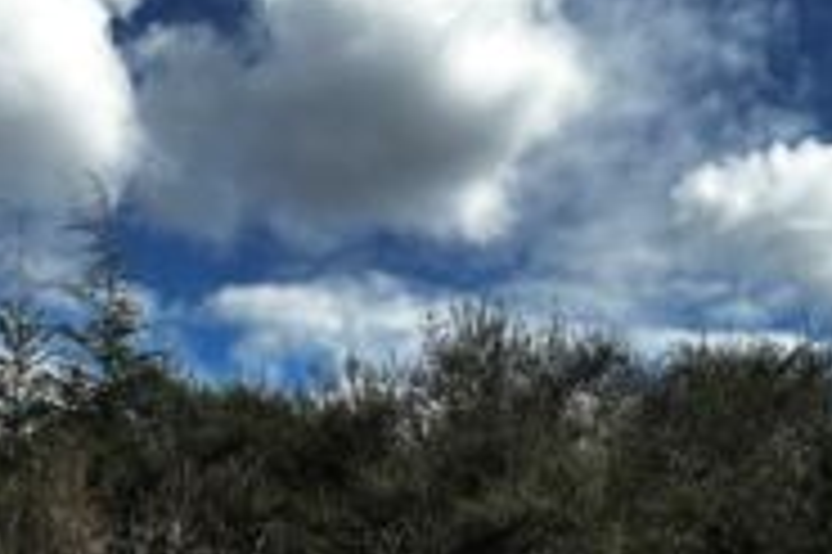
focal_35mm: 54
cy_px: 658
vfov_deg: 23.0
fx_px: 1247
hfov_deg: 36.8
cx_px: 342
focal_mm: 6.86
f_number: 1.78
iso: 80
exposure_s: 1/4762
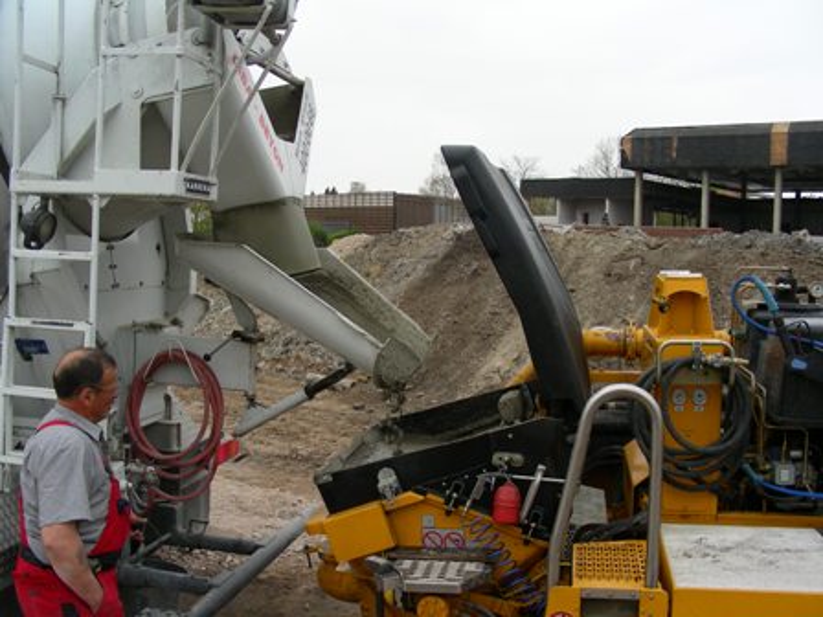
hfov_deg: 49.0
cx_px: 412
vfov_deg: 37.7
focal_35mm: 38
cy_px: 308
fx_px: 903
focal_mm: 6.3
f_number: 4
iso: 50
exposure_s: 1/163
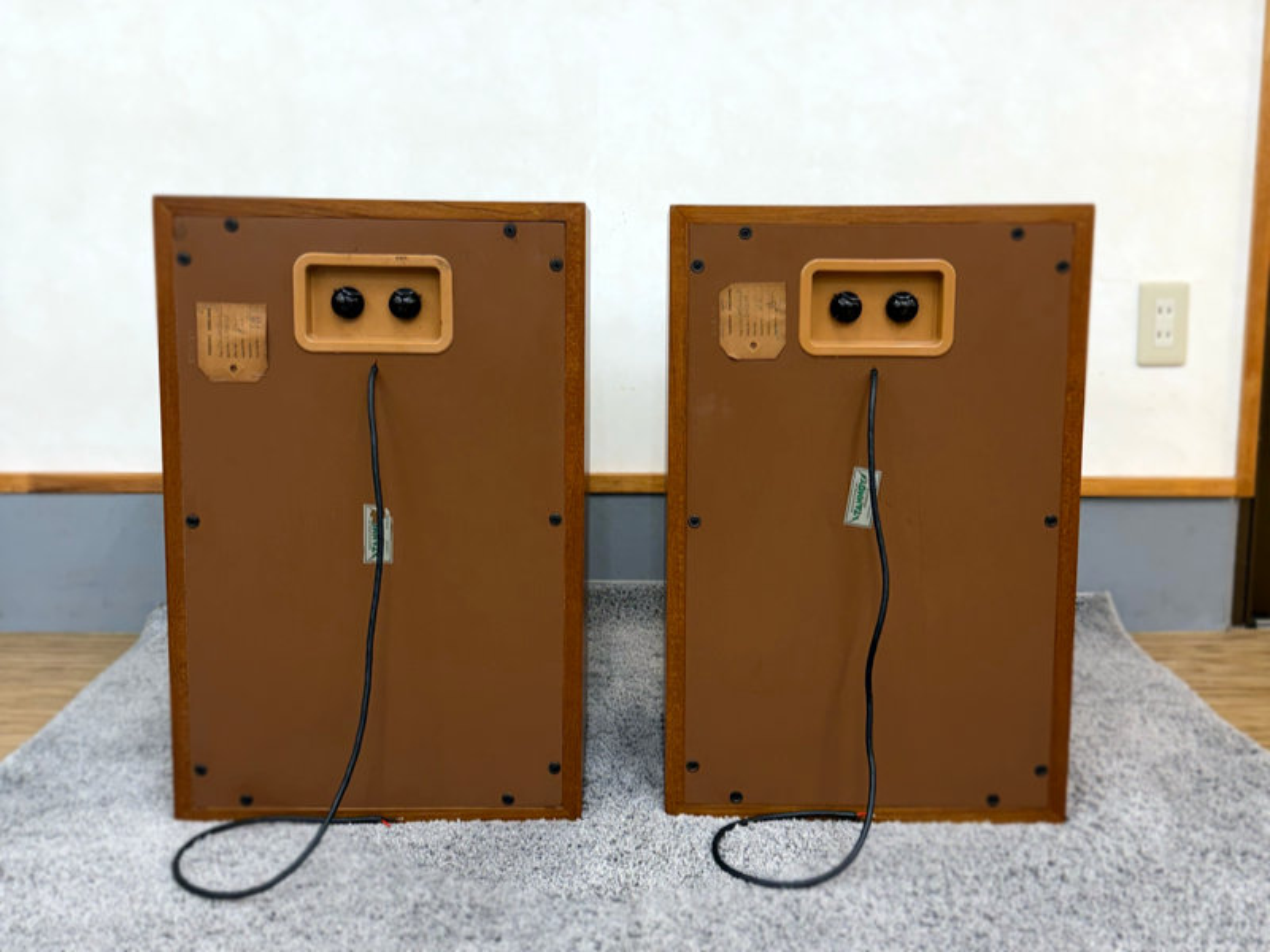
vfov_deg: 56.8
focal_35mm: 24
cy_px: 476
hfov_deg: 71.6
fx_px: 881
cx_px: 635
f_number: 1.8
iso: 125
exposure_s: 1/100
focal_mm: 6.8
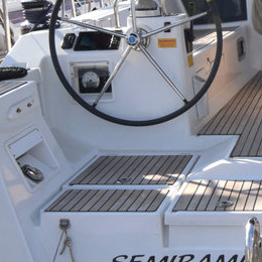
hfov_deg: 19.9
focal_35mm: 81
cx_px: 331
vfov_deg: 21.4
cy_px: 115
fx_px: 692
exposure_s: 1/640
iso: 1600
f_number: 13
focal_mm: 15
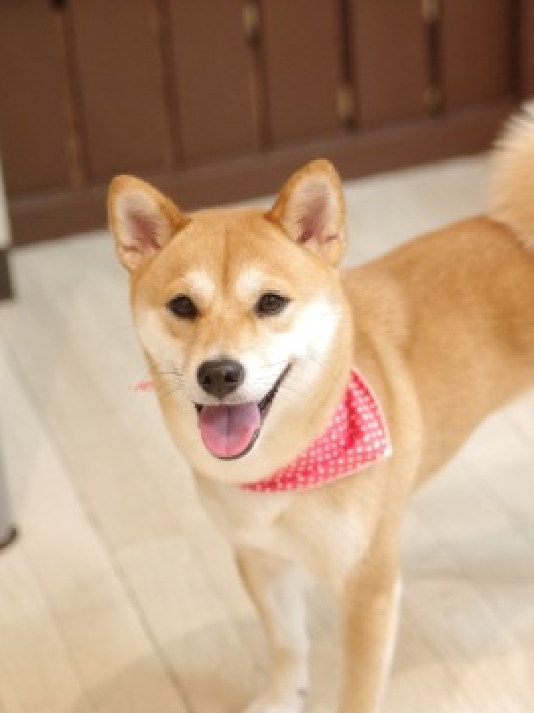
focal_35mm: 103
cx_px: 268
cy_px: 382
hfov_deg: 14.4
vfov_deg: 19.1
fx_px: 2120
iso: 3200
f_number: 2.8
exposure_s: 1/125
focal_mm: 63
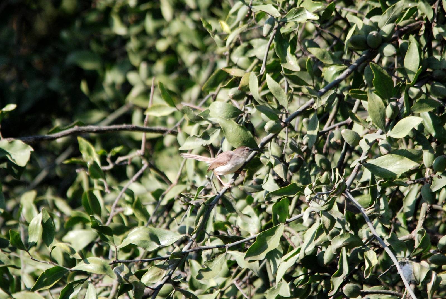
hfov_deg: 2.7
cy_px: 150
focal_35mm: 750
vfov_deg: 1.8
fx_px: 9303
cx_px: 223
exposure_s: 1/400
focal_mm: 500
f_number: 6.3
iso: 400
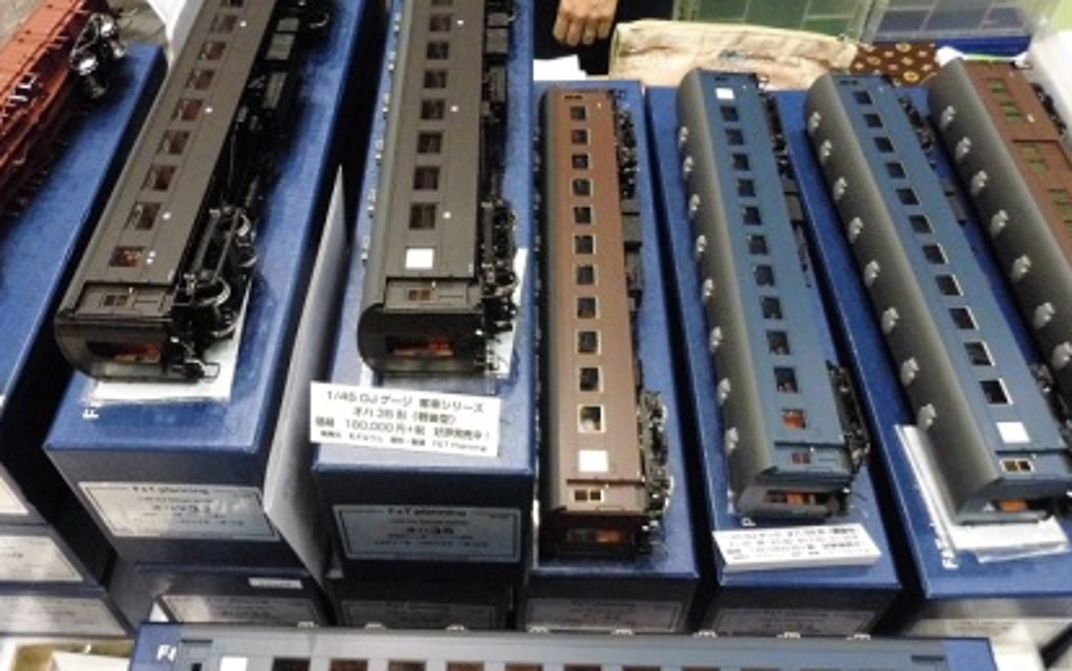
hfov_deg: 59.5
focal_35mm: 32
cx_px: 471
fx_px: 935
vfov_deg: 39.4
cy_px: 359
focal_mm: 4.5
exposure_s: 1/80
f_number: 3
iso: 800
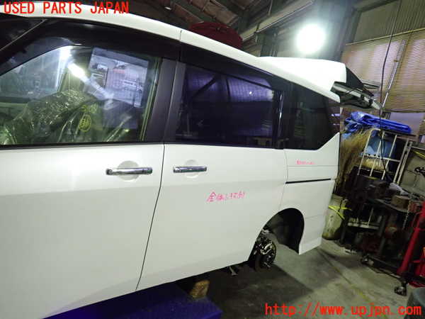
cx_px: 212
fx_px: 307
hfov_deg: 69.4
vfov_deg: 54.9
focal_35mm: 25
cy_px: 160
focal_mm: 4.5
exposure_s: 1/30
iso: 500
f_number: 2
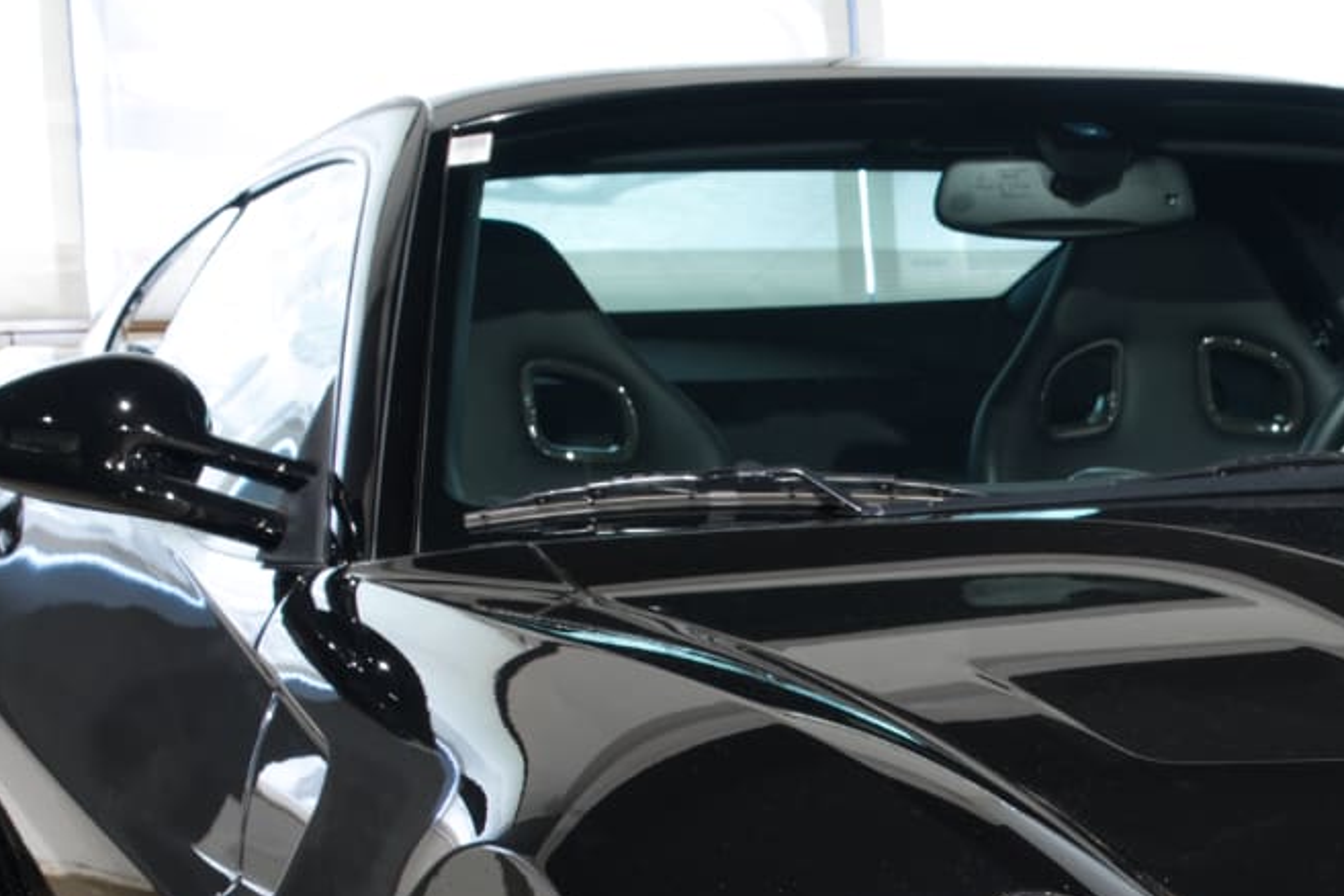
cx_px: 1630
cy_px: 1022
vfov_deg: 11.8
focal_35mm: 114
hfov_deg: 17.1
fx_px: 4256
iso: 125
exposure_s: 2
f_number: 8
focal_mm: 39
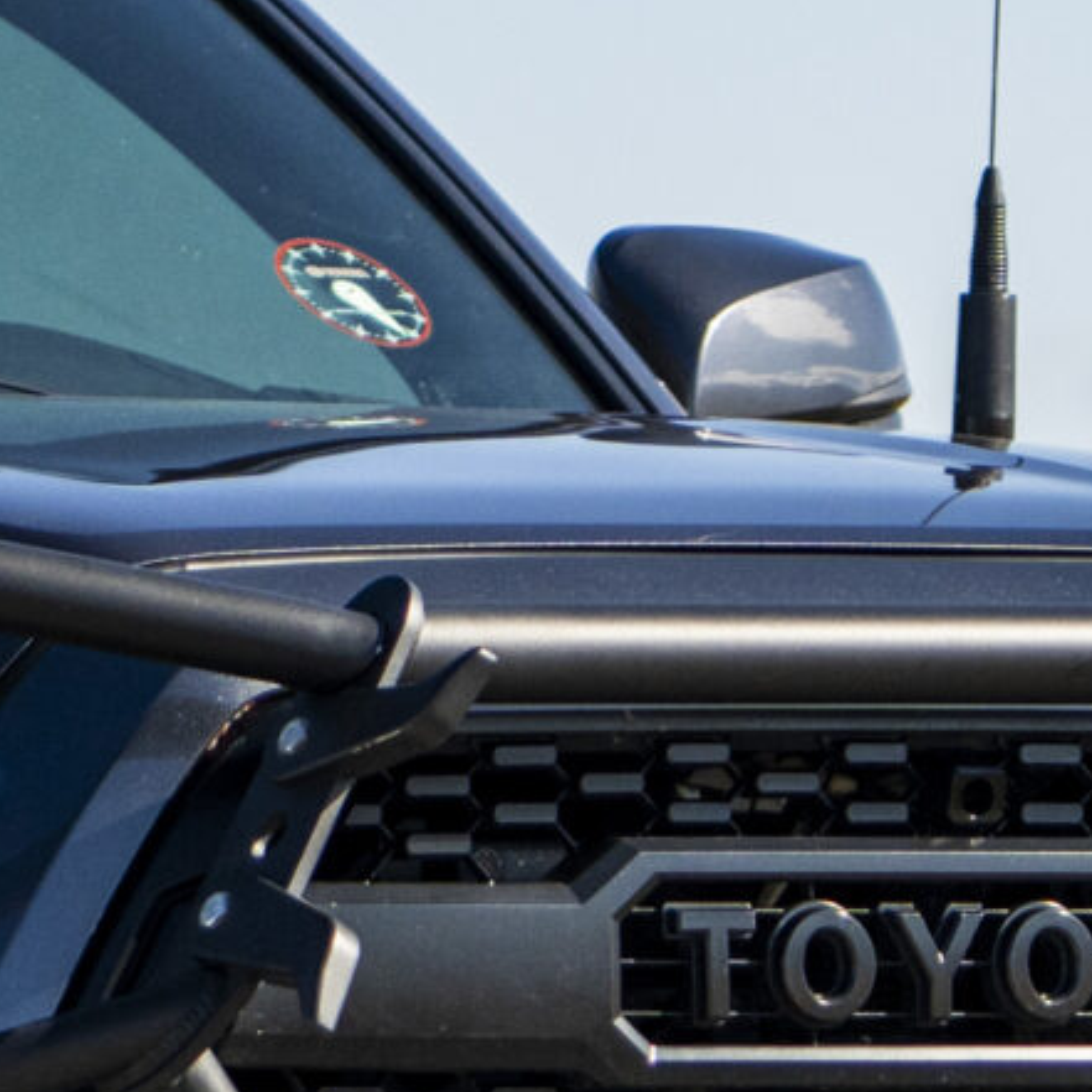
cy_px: 1120
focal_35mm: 776
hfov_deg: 2.3
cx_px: 456
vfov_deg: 2.3
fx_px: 27712
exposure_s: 1/2000
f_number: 4
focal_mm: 105
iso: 400
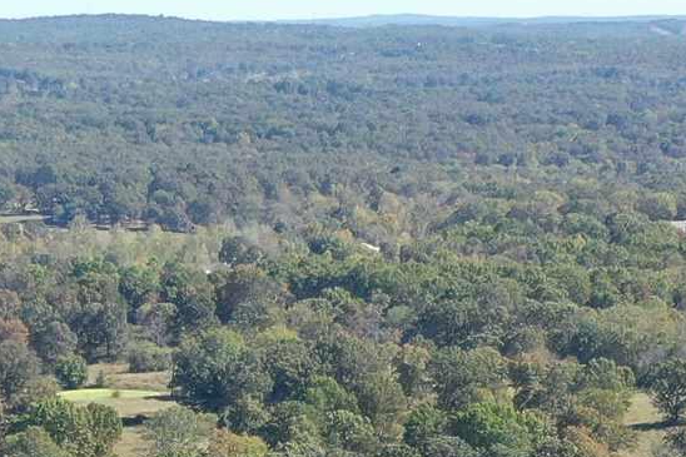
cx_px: 177
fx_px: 2991
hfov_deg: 13.0
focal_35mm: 157
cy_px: 944
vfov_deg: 8.3
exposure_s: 1/40
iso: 100
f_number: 3.2
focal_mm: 10.26
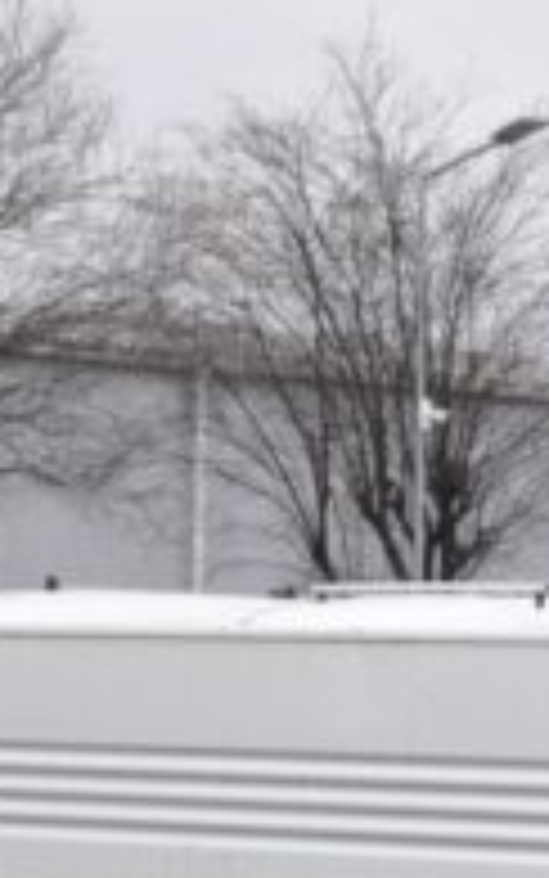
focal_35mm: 201
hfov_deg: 6.4
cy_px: 1009
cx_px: 1048
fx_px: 4800
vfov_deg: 10.3
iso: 500
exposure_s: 1/160
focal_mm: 25
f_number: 7.1
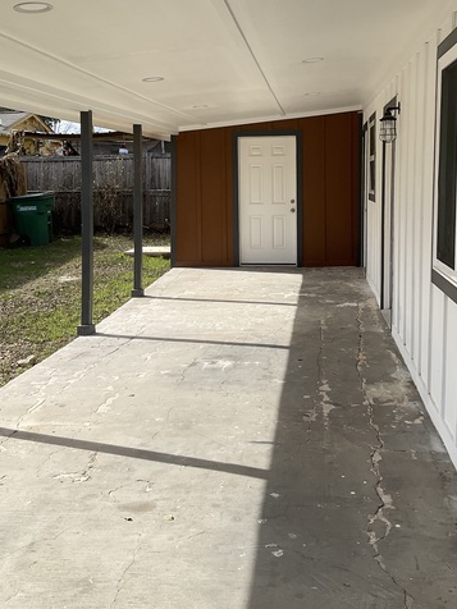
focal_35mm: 39
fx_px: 687
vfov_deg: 47.4
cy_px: 224
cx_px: 230
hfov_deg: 36.8
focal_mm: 3
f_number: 1.8
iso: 16
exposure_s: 1/2058
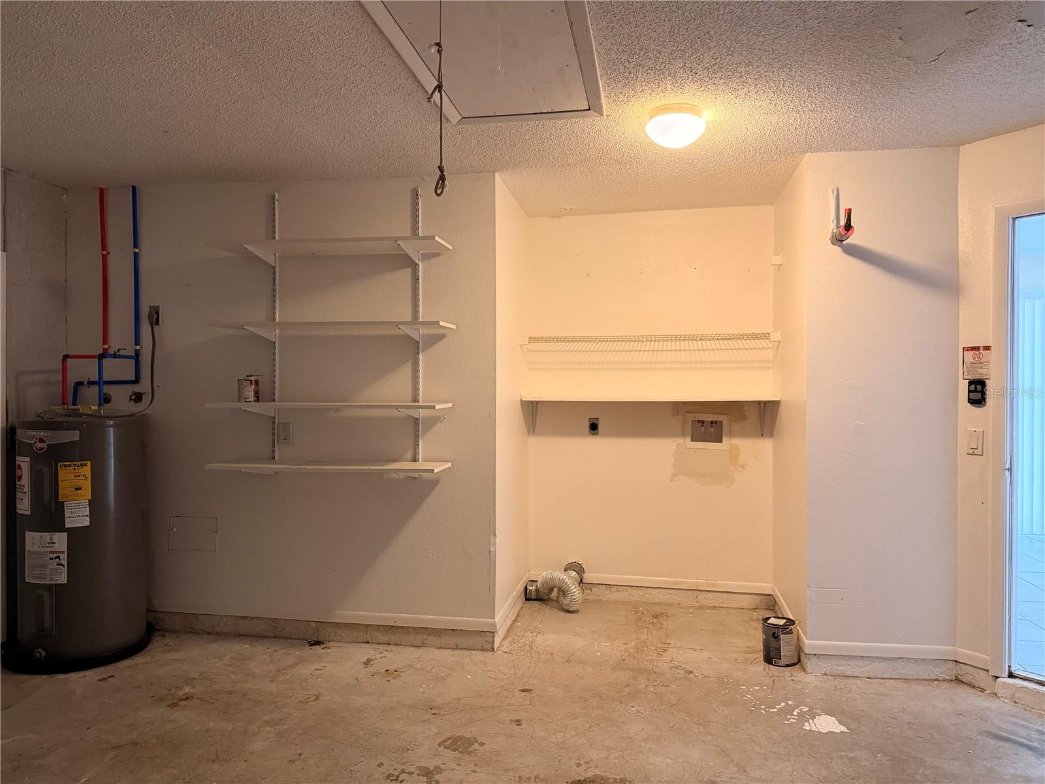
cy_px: 392
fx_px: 725
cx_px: 522
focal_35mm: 24
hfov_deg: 71.6
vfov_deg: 56.8
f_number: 1.78
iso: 400
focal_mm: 6.76
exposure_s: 1/60
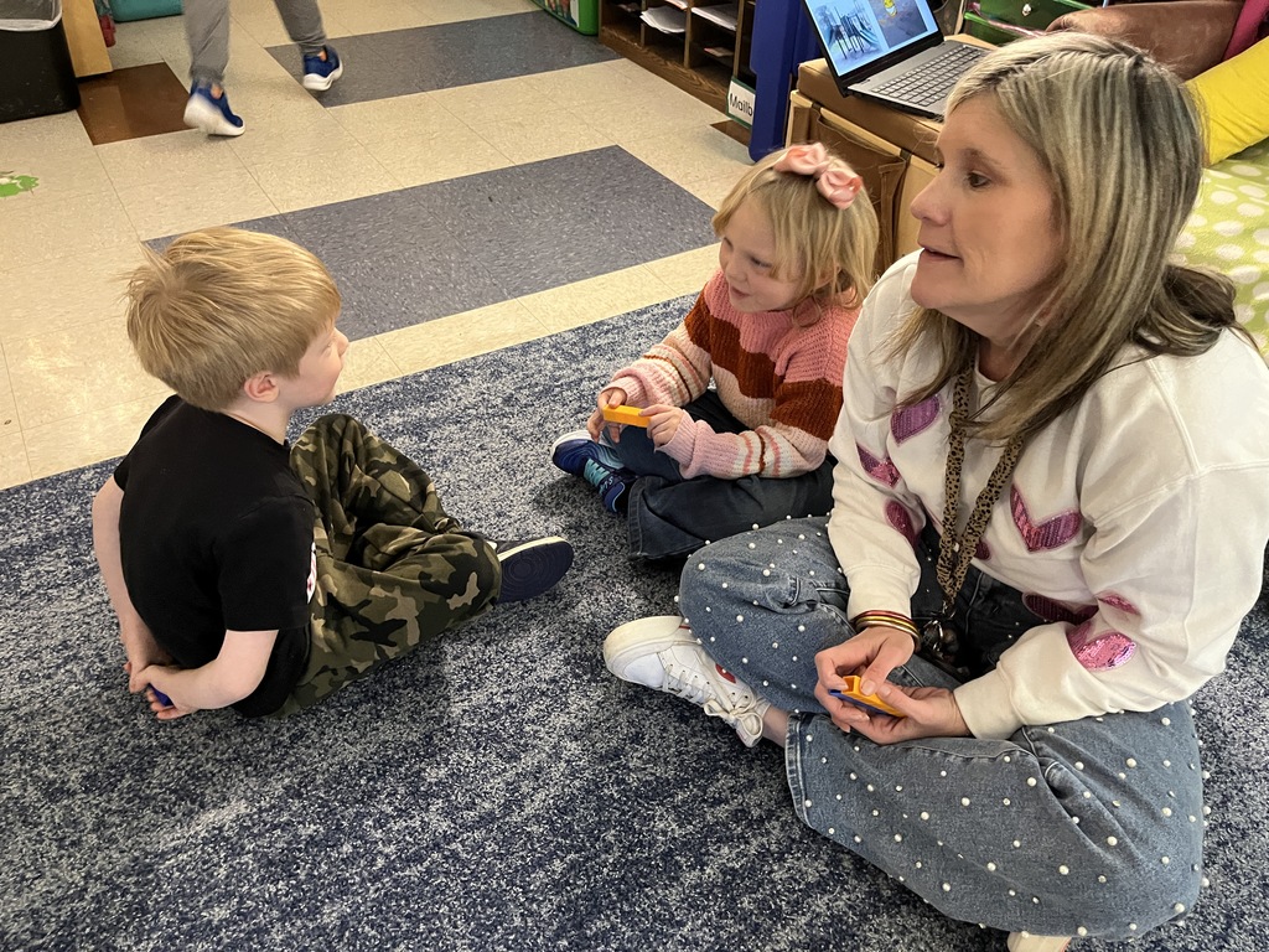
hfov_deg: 67.3
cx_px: 634
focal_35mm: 26
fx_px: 953
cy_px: 476
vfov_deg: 53.1
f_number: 1.6
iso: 500
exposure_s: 1/40
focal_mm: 5.1
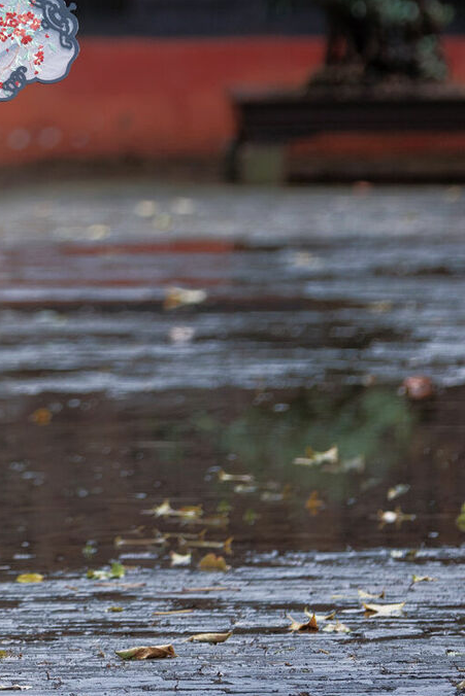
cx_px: -41
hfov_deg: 3.5
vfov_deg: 5.2
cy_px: -64
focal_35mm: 396
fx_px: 7668
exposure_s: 1/1250
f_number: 2.8
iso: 160
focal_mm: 170
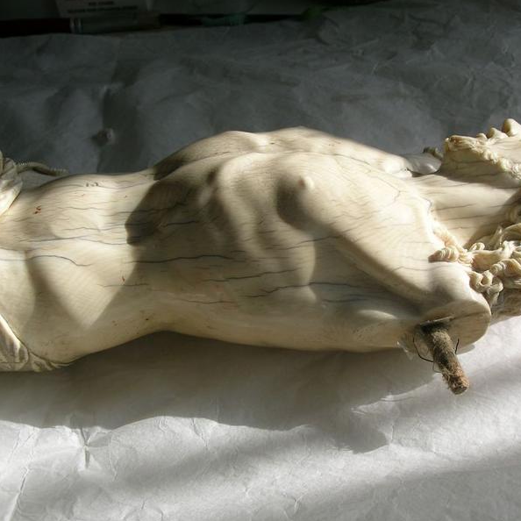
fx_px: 851
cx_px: 308
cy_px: 260
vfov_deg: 34.0
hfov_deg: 33.9
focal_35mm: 50
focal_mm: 8.7
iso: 50
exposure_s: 1/425
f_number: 5.1
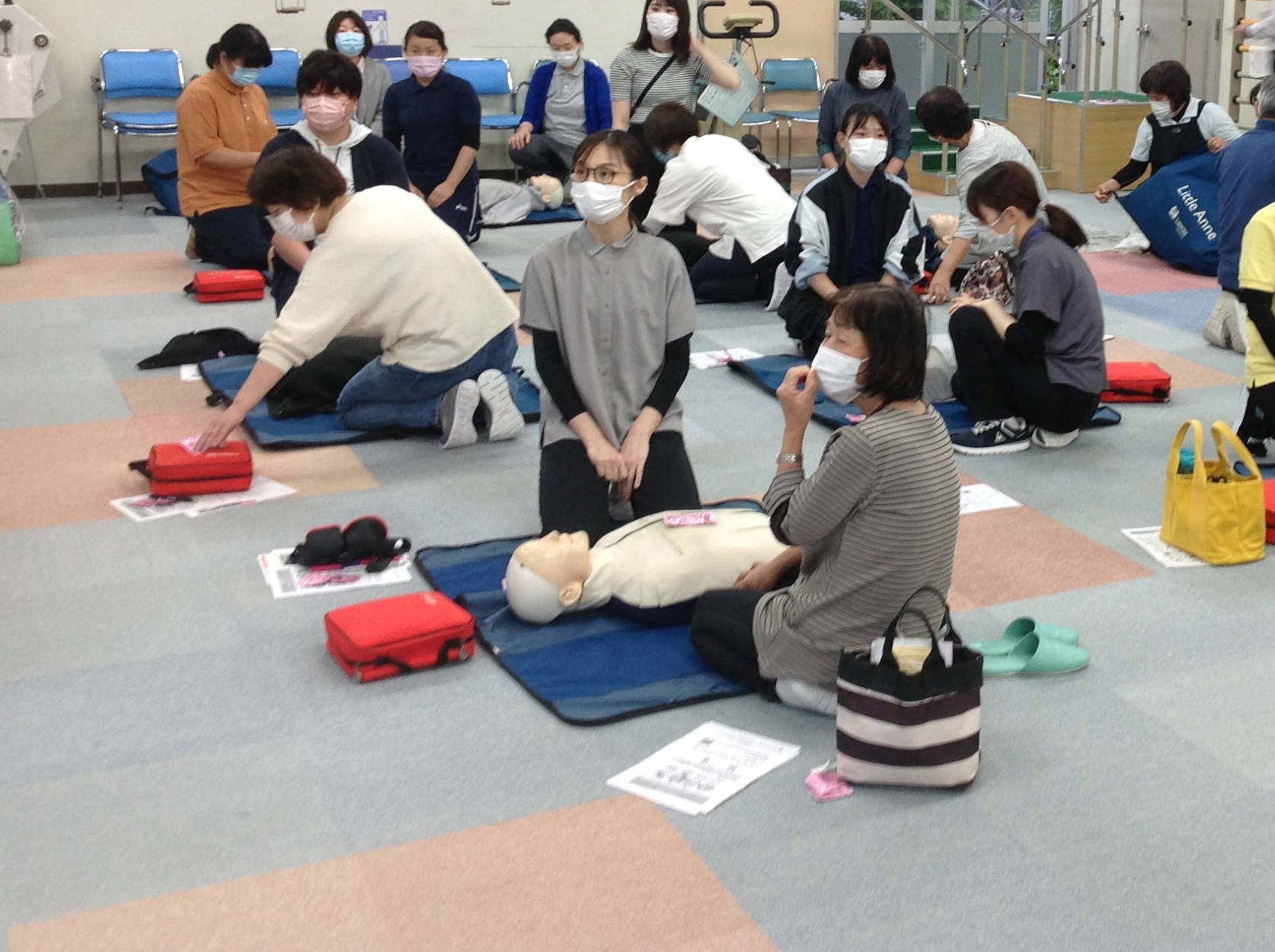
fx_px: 1949
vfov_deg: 27.2
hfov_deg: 35.5
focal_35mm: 53
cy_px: 261
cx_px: 944
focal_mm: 4.28
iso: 64
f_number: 2.4
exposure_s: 1/20
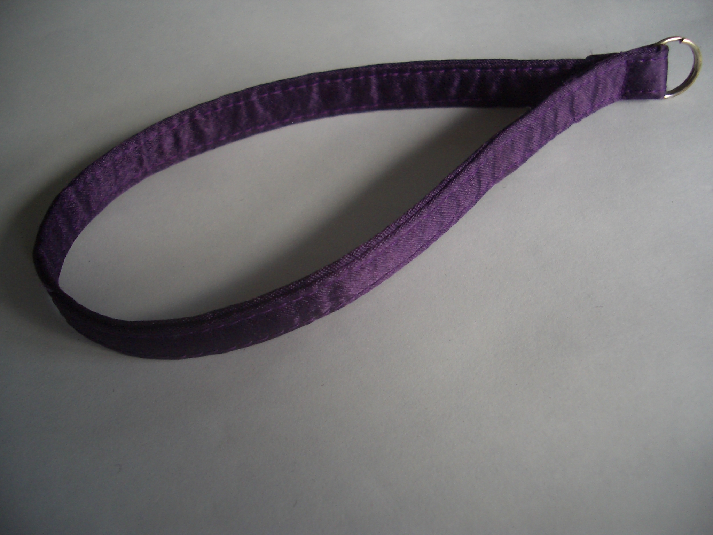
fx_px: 721
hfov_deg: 52.6
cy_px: 268
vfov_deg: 40.7
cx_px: 356
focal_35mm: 35
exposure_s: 1/40
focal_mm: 5.8
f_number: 2.6
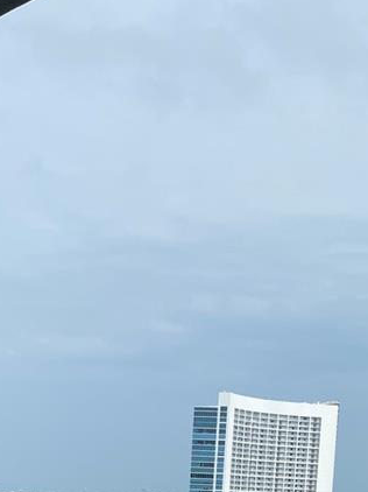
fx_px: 1050
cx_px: 89
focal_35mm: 74
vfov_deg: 24.1
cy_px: 581
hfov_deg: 19.7
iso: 32
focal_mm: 4.25
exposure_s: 1/4608
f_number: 1.8
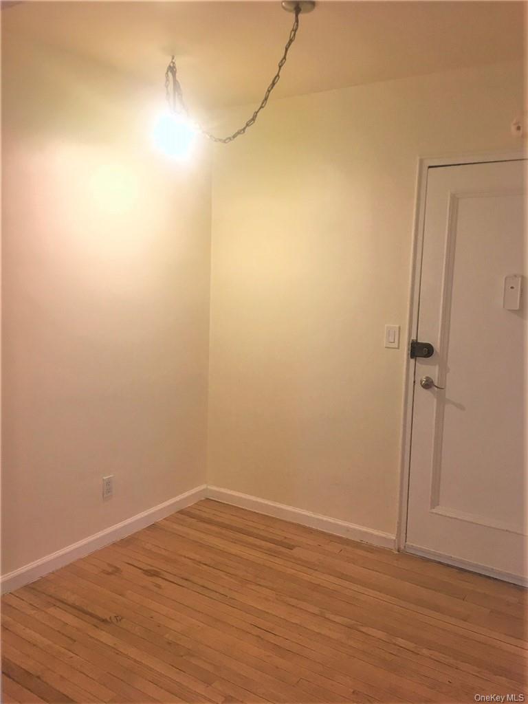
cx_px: 264
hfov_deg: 48.2
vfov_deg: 61.7
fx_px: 590
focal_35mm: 29
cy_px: 352
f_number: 2.2
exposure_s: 1/30
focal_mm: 4.15
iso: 64
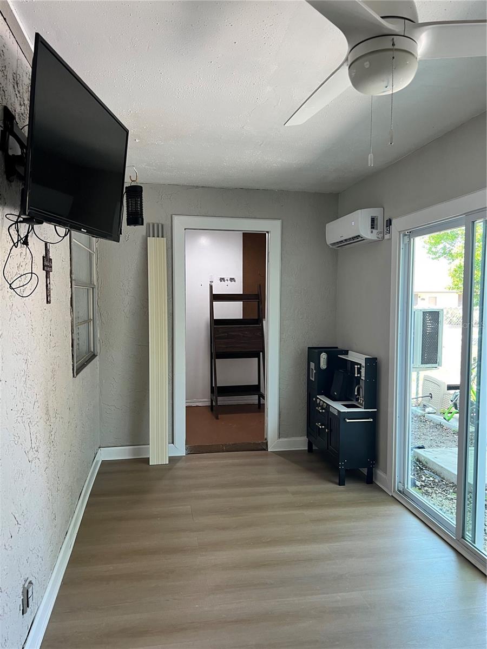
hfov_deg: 53.1
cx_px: 244
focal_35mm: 26
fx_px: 488
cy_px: 324
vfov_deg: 67.3
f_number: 1.5
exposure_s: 1/60
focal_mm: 5.7
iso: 80
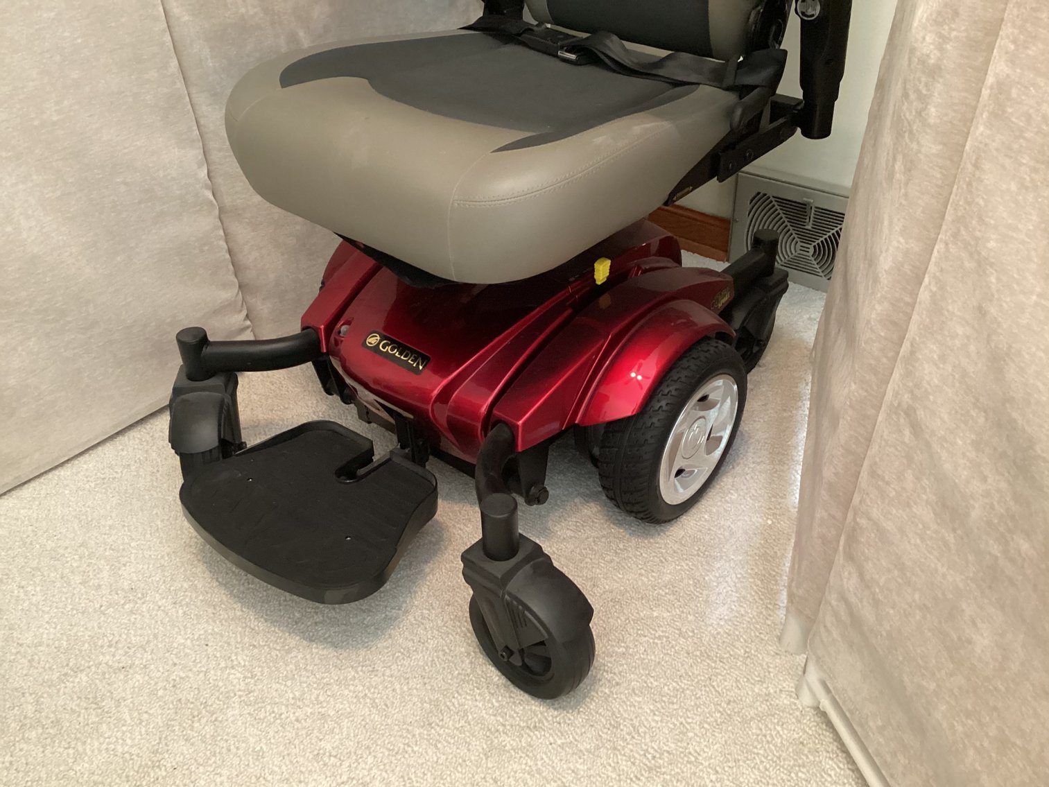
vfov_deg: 45.4
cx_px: 524
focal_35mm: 31
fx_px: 939
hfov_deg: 58.3
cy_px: 394
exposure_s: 1/30
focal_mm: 3.3
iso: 400
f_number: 2.4
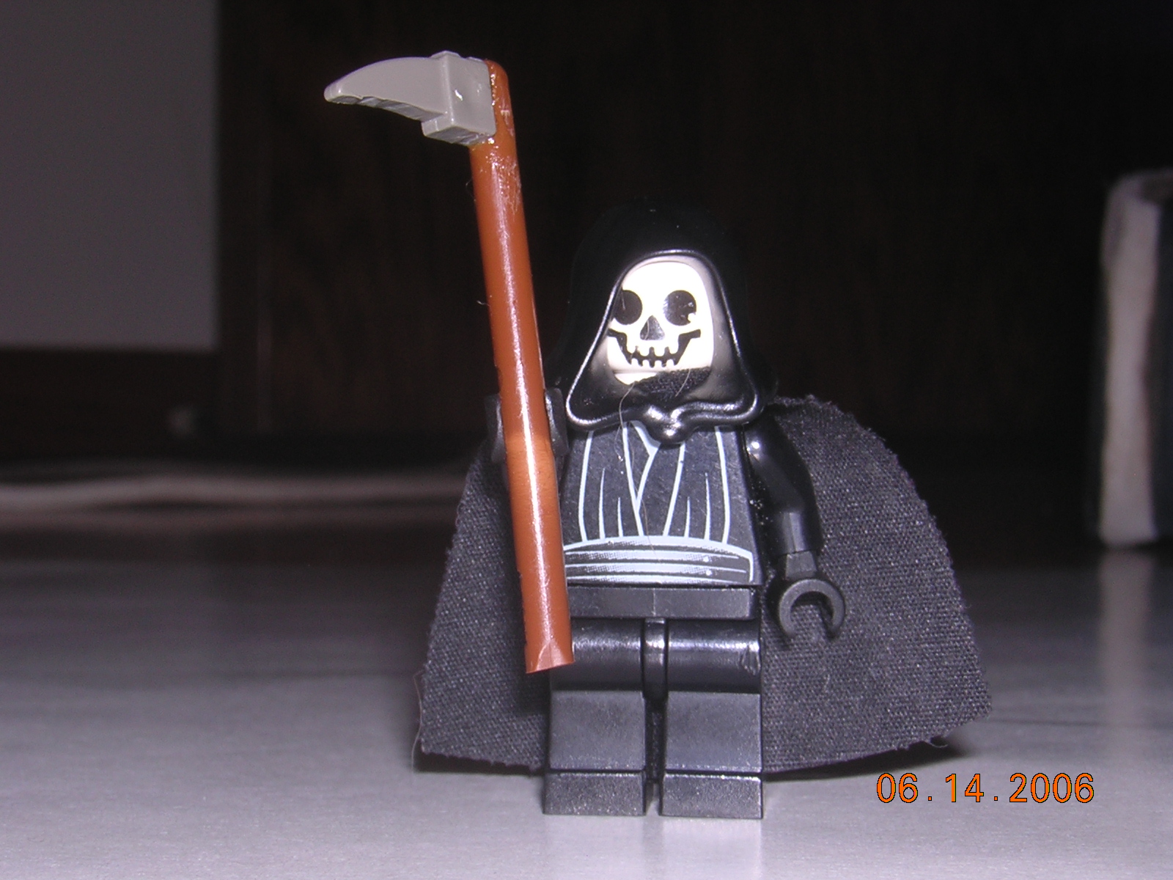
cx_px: 586
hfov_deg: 25.3
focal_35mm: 77
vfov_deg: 19.1
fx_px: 2609
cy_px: 440
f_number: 7.8
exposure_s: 1/60.1
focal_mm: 10.1
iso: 100
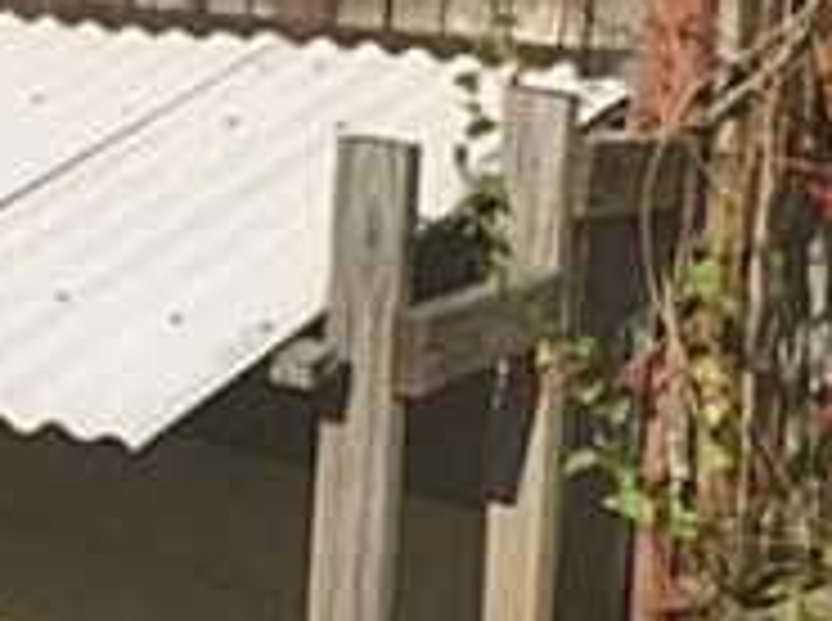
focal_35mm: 130
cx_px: 121
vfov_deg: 11.3
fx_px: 3118
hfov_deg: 15.1
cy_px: 104
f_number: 2.2
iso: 40
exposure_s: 1/4115
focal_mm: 4.12
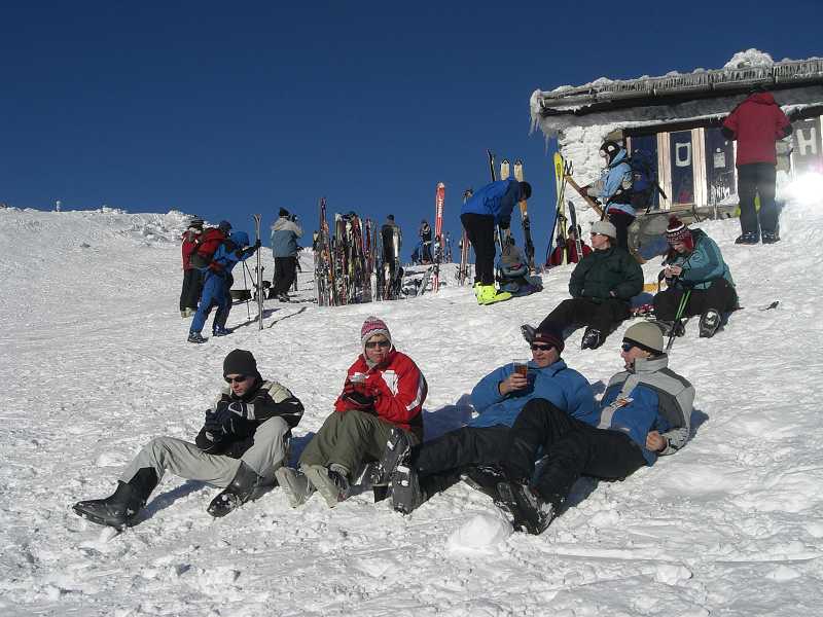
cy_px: 308
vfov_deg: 37.7
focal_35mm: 38
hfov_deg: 49.0
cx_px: 412
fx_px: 903
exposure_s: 1/2000
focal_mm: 6.3
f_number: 4.4
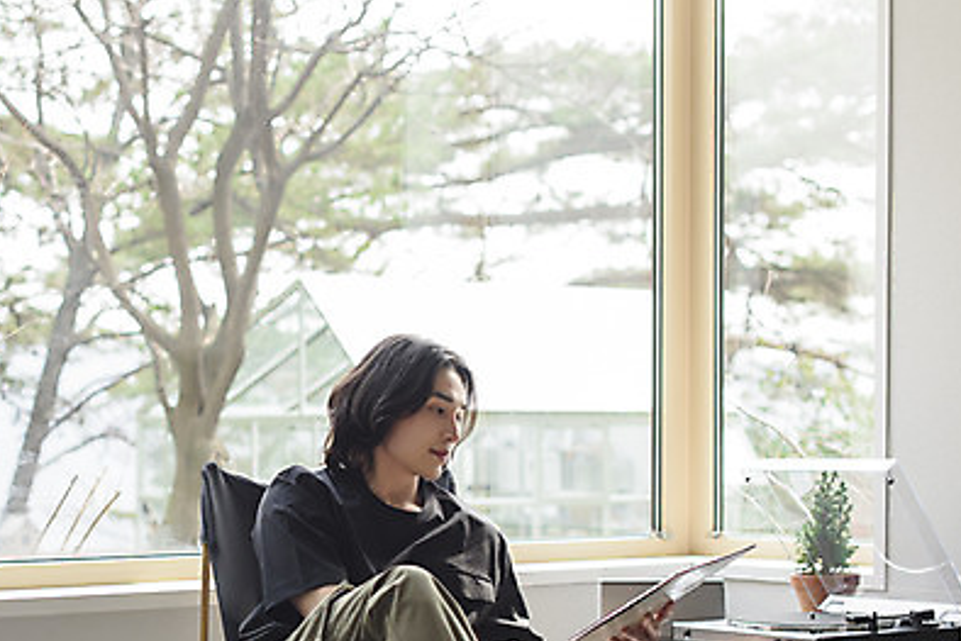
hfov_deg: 26.4
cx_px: 265
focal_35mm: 76
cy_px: 485
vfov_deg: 17.8
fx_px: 2029
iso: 500
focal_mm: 50
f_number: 2.8
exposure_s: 1/500
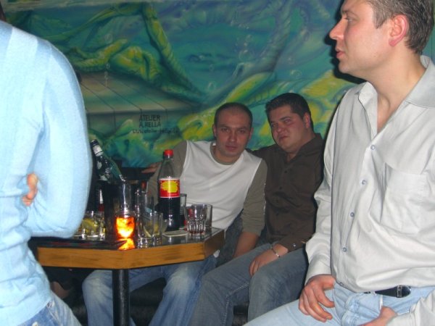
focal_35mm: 57
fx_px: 716
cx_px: 218
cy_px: 163
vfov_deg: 25.7
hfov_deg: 33.8
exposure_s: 1/60
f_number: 3.6
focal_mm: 11.8
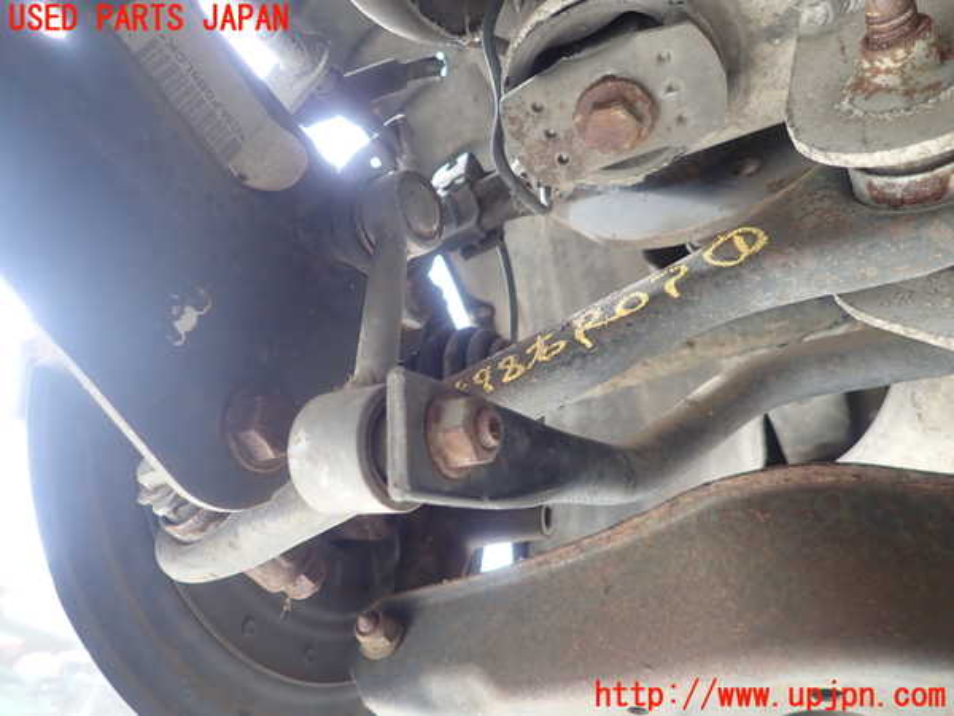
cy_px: 358
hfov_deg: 69.4
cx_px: 477
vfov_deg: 54.9
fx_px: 689
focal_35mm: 25
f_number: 2
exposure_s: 1/60
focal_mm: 4.5
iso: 200
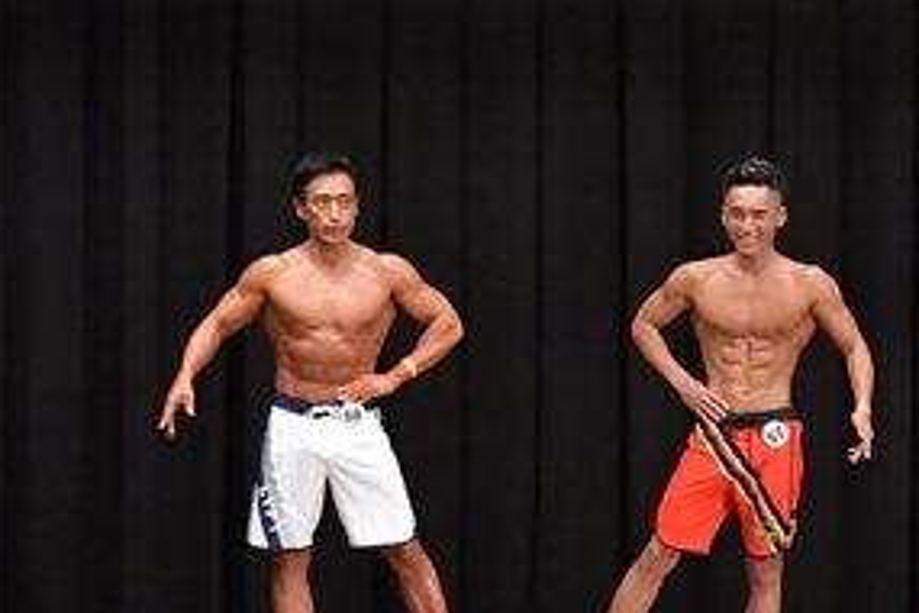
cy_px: 519
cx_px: 1162
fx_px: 6458
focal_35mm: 253
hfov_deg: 8.0
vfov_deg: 5.4
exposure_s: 1/400
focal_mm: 62
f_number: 5.6
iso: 6400
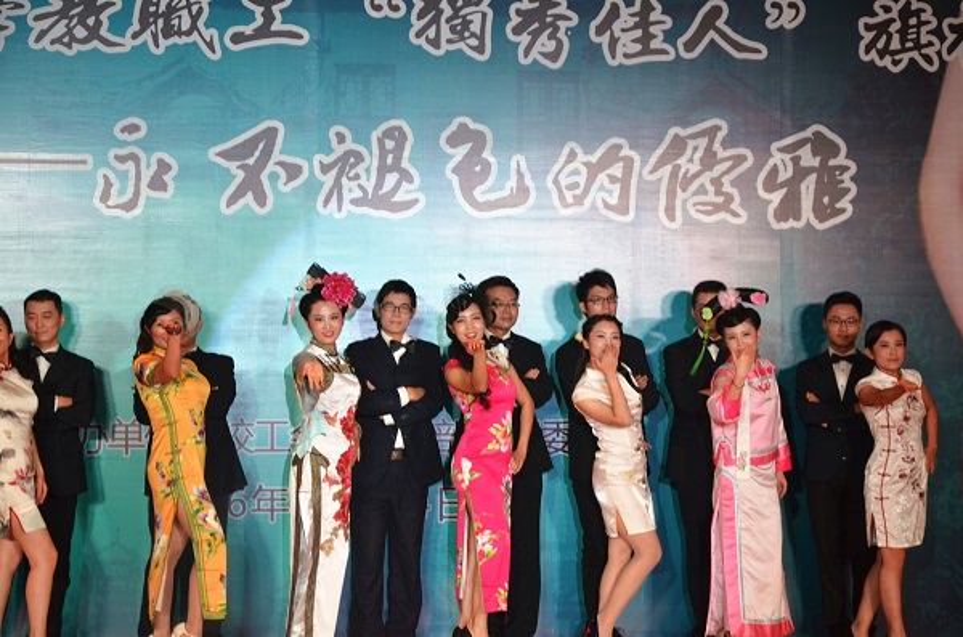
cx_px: 482
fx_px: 2482
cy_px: 318
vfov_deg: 14.6
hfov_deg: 22.0
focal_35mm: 93
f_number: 5.3
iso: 800
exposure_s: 1/160
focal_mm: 62
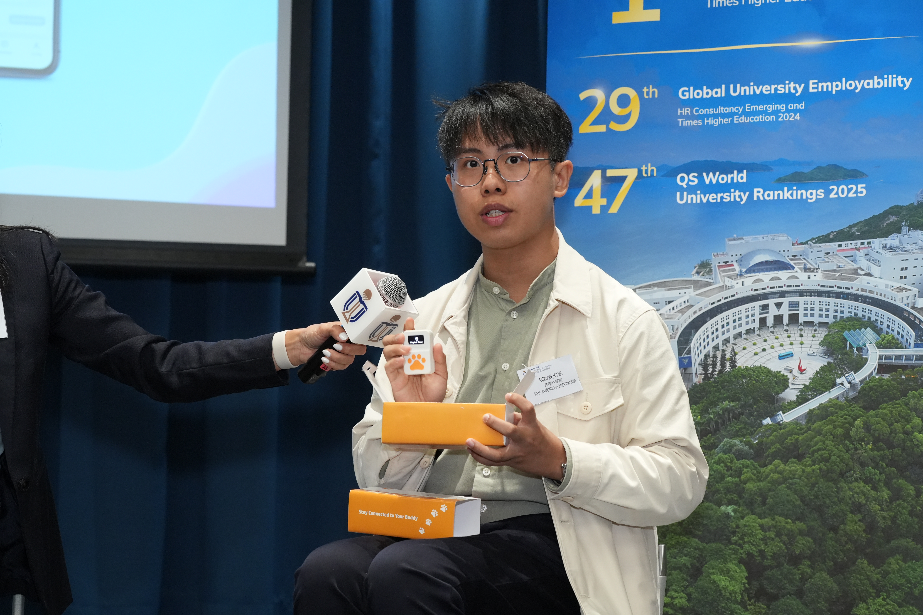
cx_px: 462
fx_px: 2436
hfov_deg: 21.5
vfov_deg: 14.4
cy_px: 308
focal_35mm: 95
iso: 4000
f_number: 6.3
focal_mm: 95
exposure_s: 1/100
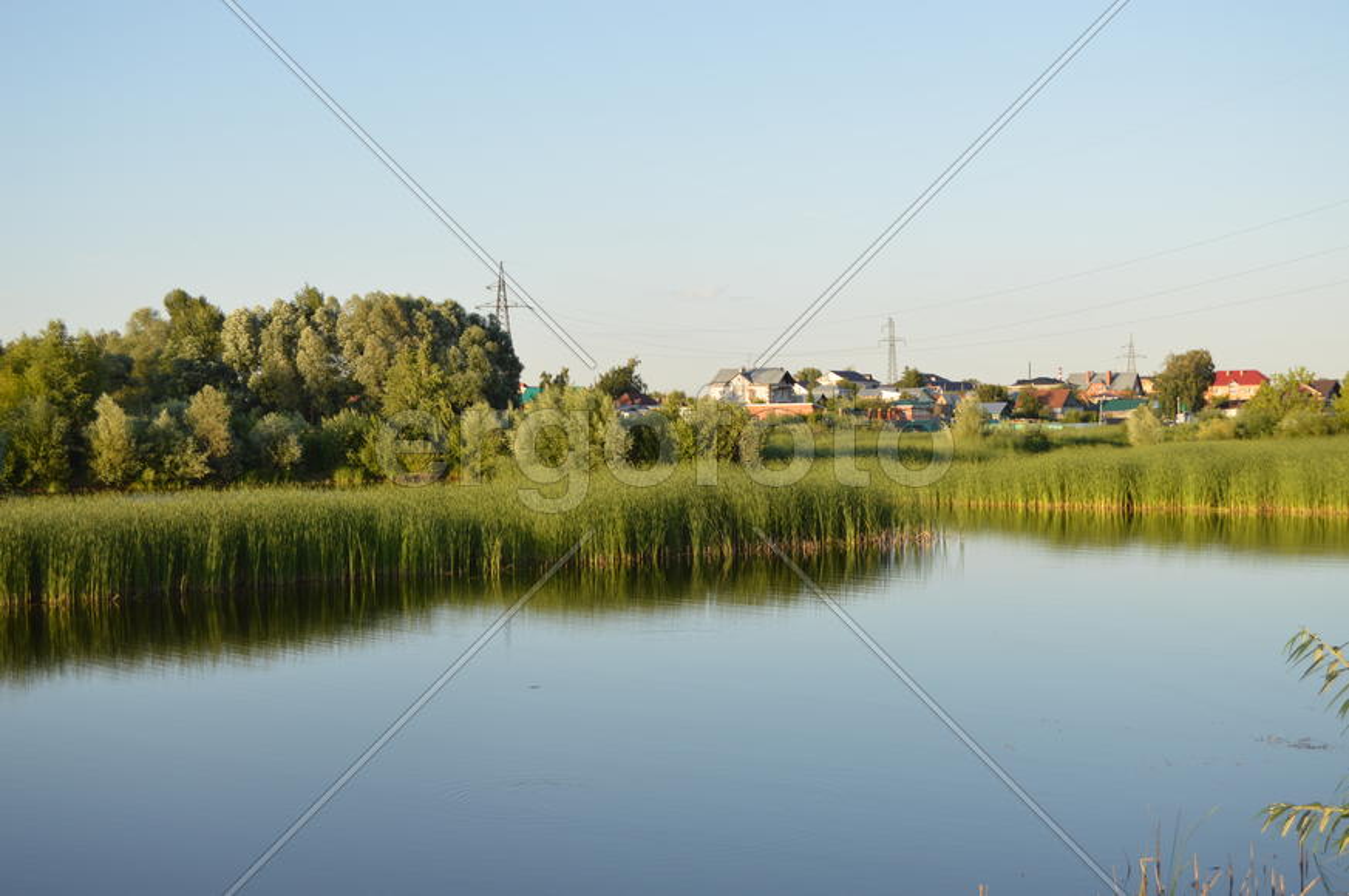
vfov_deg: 25.7
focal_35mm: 52
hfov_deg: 37.9
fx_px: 1965
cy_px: 448
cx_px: 674
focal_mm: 35
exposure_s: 1/200
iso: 100
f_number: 5.6
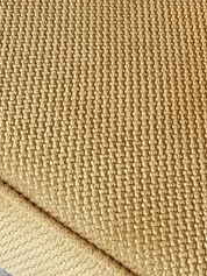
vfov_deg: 13.2
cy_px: -55
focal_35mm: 146
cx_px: 265
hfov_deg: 10.0
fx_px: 1163
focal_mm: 4.2
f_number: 1.7
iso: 80
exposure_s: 1/60
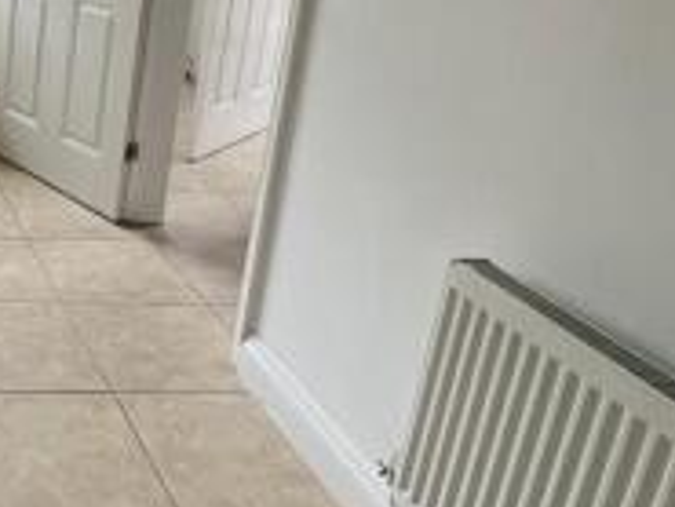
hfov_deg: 33.9
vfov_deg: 34.0
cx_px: -188
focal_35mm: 41
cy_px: 93
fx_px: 800
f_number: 1.8
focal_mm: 1.57
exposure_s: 1/78
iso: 250
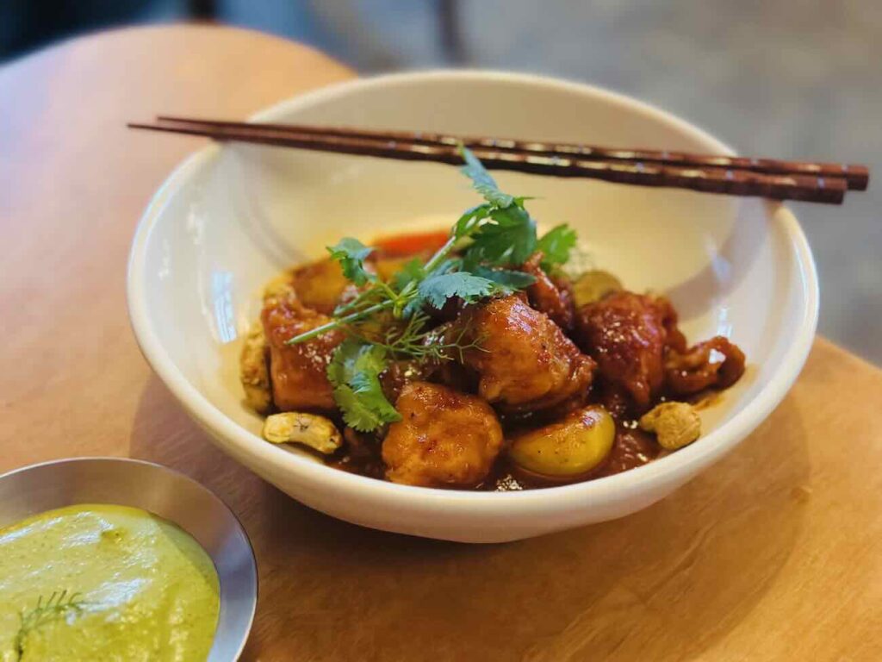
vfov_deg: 30.3
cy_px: 331
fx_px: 1223
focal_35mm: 48
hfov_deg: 39.7
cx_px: 441
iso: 800
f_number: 1.78
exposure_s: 1/30
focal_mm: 6.86
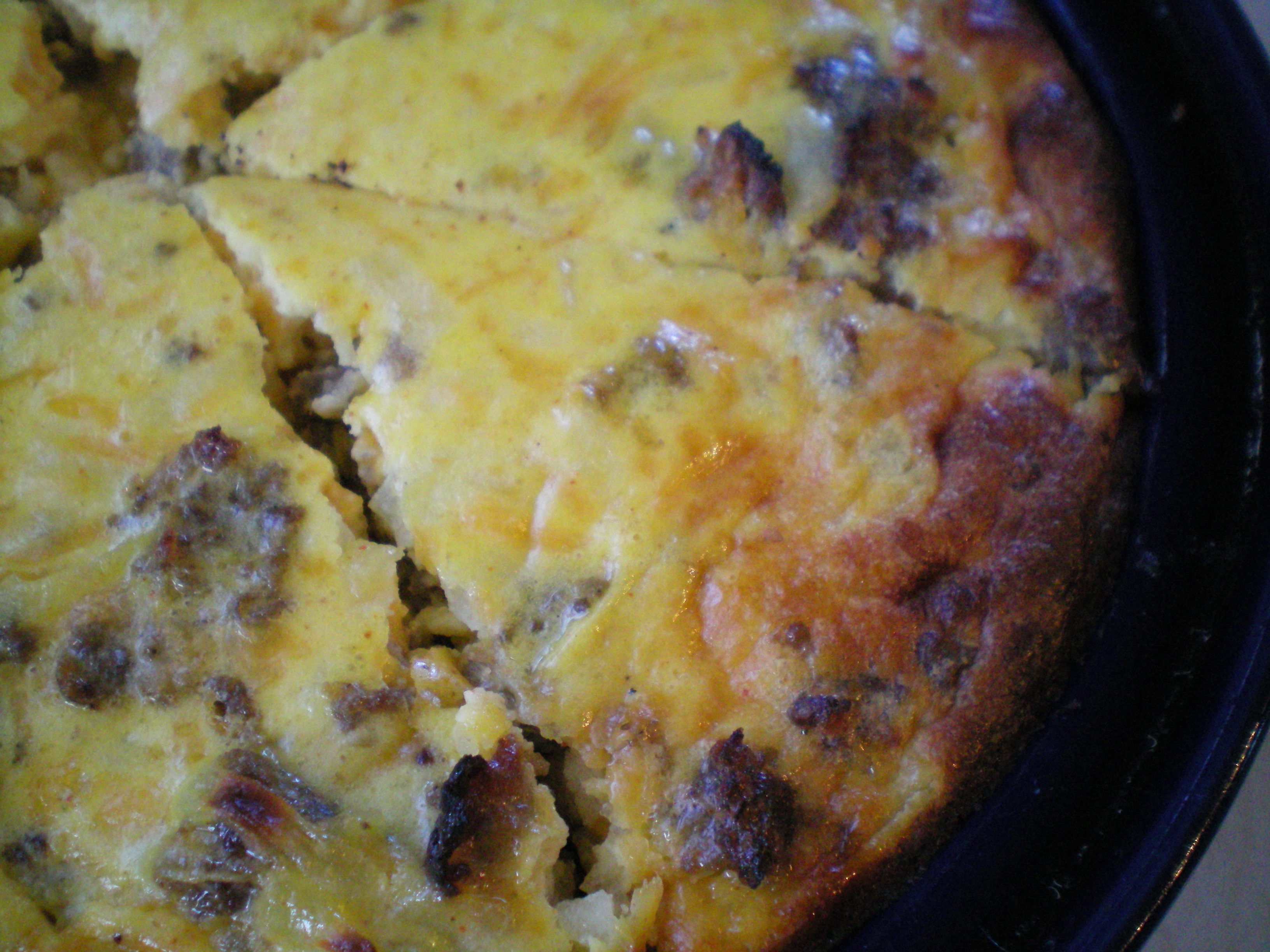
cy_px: 476
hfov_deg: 49.0
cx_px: 635
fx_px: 1394
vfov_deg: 37.7
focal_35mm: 38
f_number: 3.1
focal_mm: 6.3
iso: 400
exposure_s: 1/60
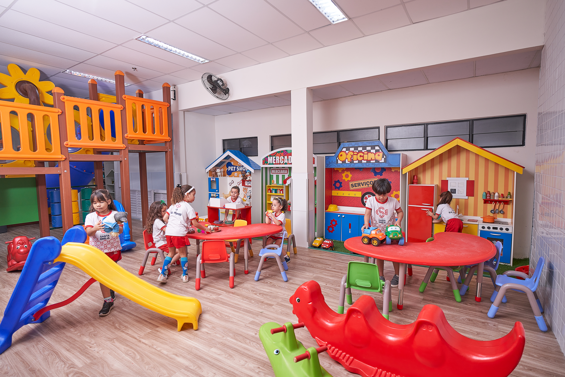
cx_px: 282
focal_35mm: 18
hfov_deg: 90.0
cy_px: 188
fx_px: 282
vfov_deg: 67.4
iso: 200
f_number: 2.8
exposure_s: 1/80
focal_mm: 18
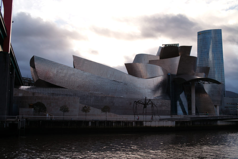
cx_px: 119
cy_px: 80
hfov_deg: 47.4
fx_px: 271
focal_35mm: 41
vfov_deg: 32.6
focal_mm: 24.2
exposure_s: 1/250
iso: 100
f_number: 4.5
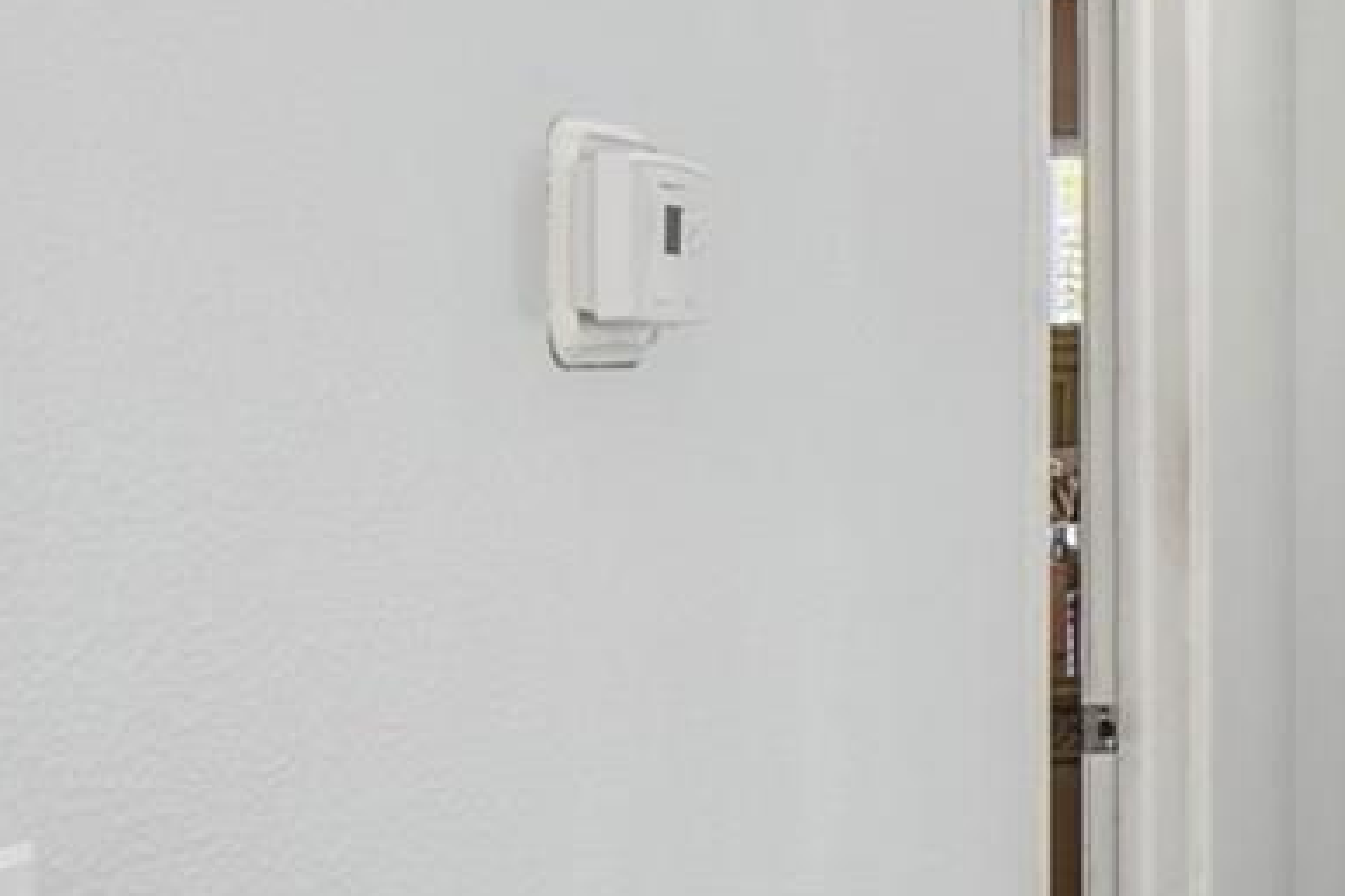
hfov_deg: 22.9
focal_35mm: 62
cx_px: 2242
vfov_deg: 21.9
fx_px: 2316
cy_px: 361
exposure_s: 1/4
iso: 100
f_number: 7.1
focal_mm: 10
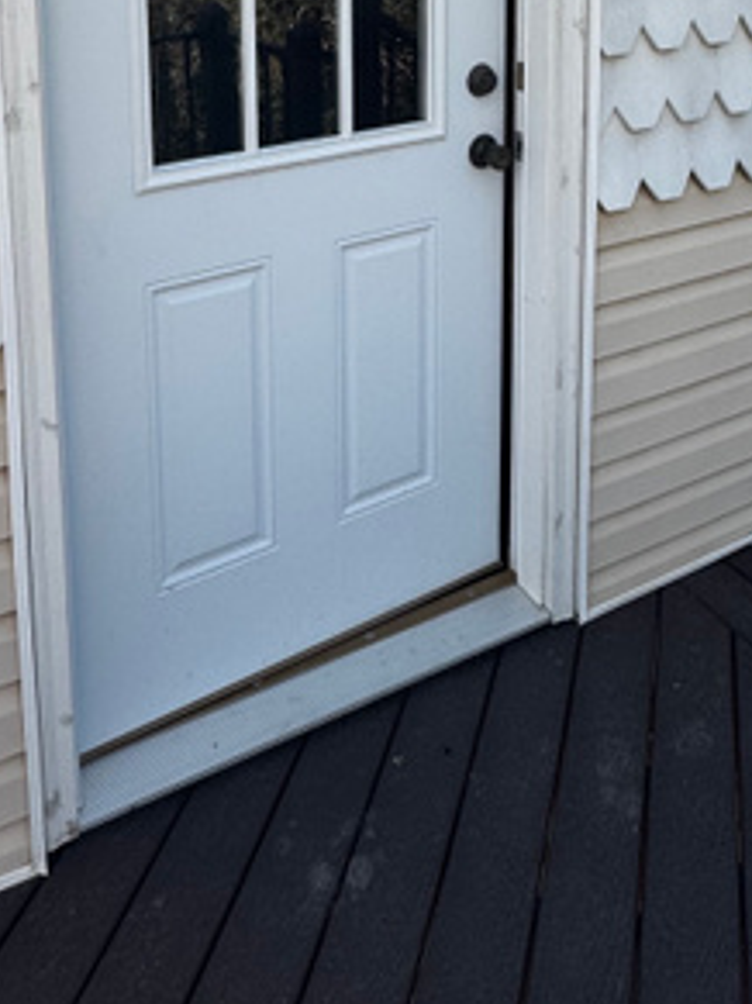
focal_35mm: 37
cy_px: 7
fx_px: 1073
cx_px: 390
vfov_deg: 43.3
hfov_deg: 38.6
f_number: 2.2
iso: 50
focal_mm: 2.22
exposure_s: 1/932
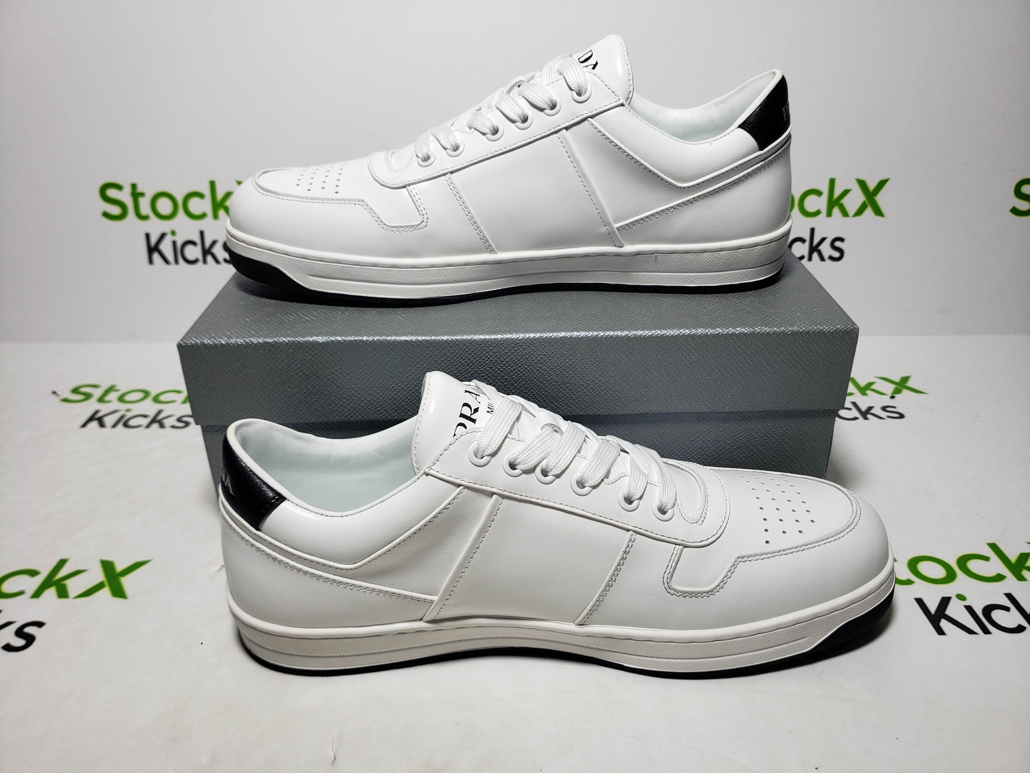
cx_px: 515
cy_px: 386
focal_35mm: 26
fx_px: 774
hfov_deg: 67.3
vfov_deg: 53.1
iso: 50
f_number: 1.5
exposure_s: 1/522
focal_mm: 4.3
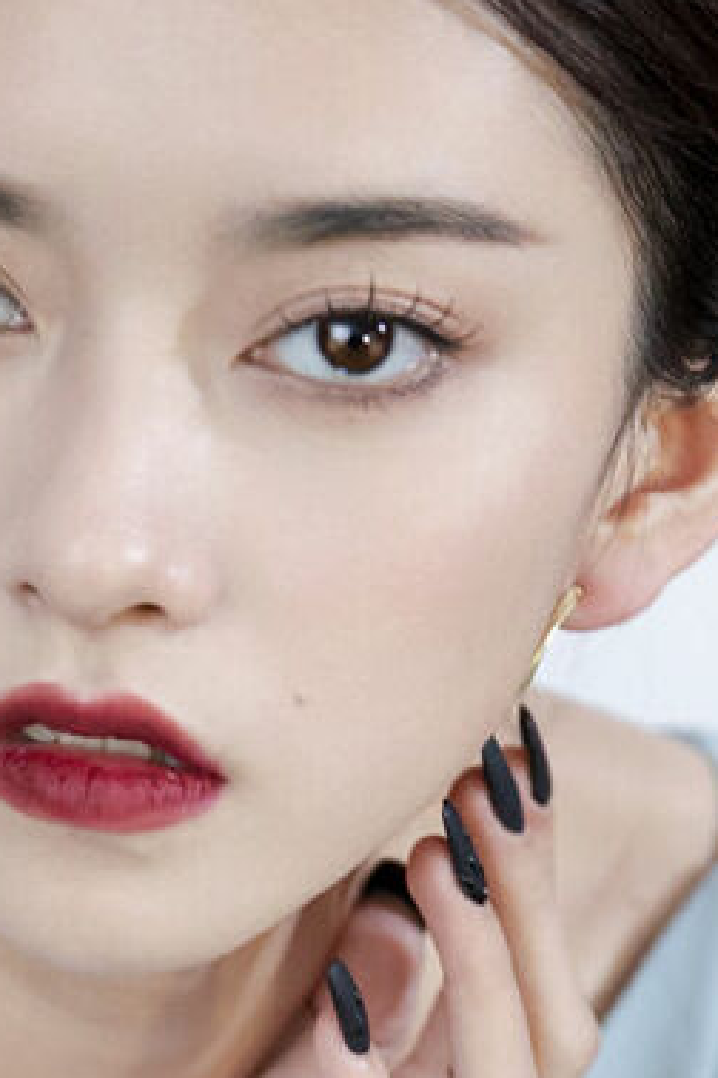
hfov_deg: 5.1
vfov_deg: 7.7
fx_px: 7987
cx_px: 248
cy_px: 1165
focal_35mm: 267
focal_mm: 65
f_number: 3.2
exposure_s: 1/100
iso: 1250
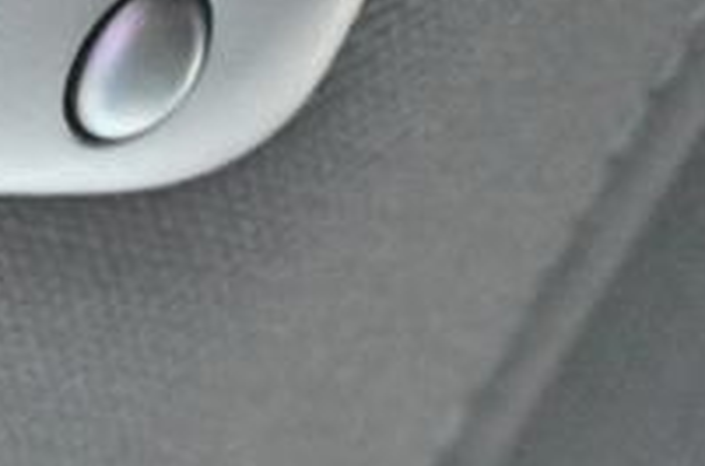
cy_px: -14
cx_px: -81
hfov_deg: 13.4
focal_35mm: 151
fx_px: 2946
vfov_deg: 9.0
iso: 22800
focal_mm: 31.5
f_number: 5
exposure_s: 1/50
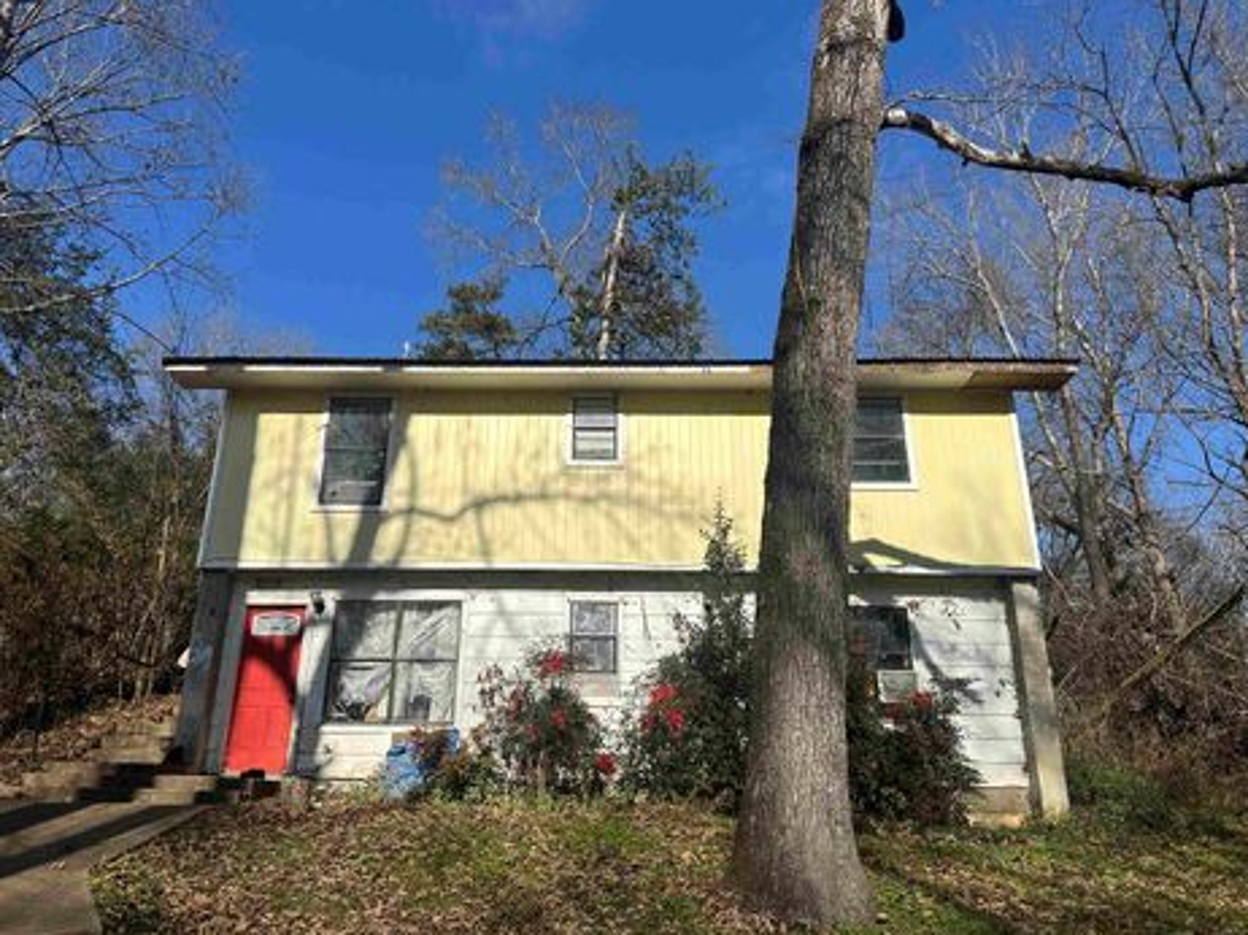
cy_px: 453
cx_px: 589
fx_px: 937
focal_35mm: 26
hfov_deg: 67.3
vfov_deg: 53.0
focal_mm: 6.86
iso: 80
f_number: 1.78
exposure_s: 1/6623
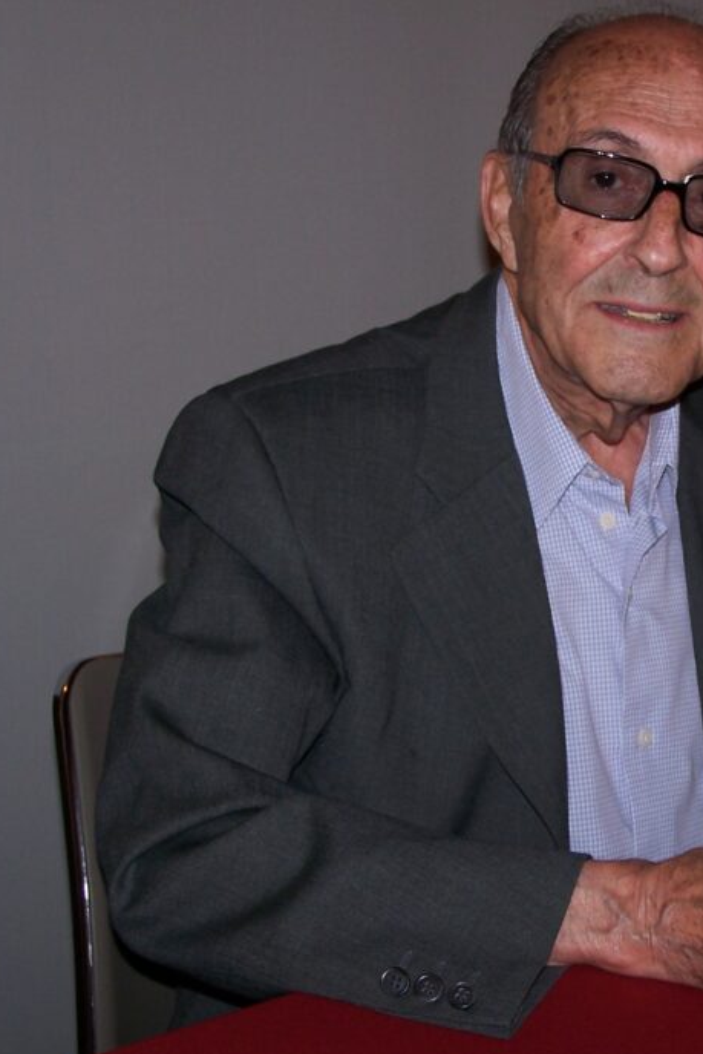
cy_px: 525
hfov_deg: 18.1
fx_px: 2166
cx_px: 645
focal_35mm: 74
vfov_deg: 27.3
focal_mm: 8.5
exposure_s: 1/60
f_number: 3
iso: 80
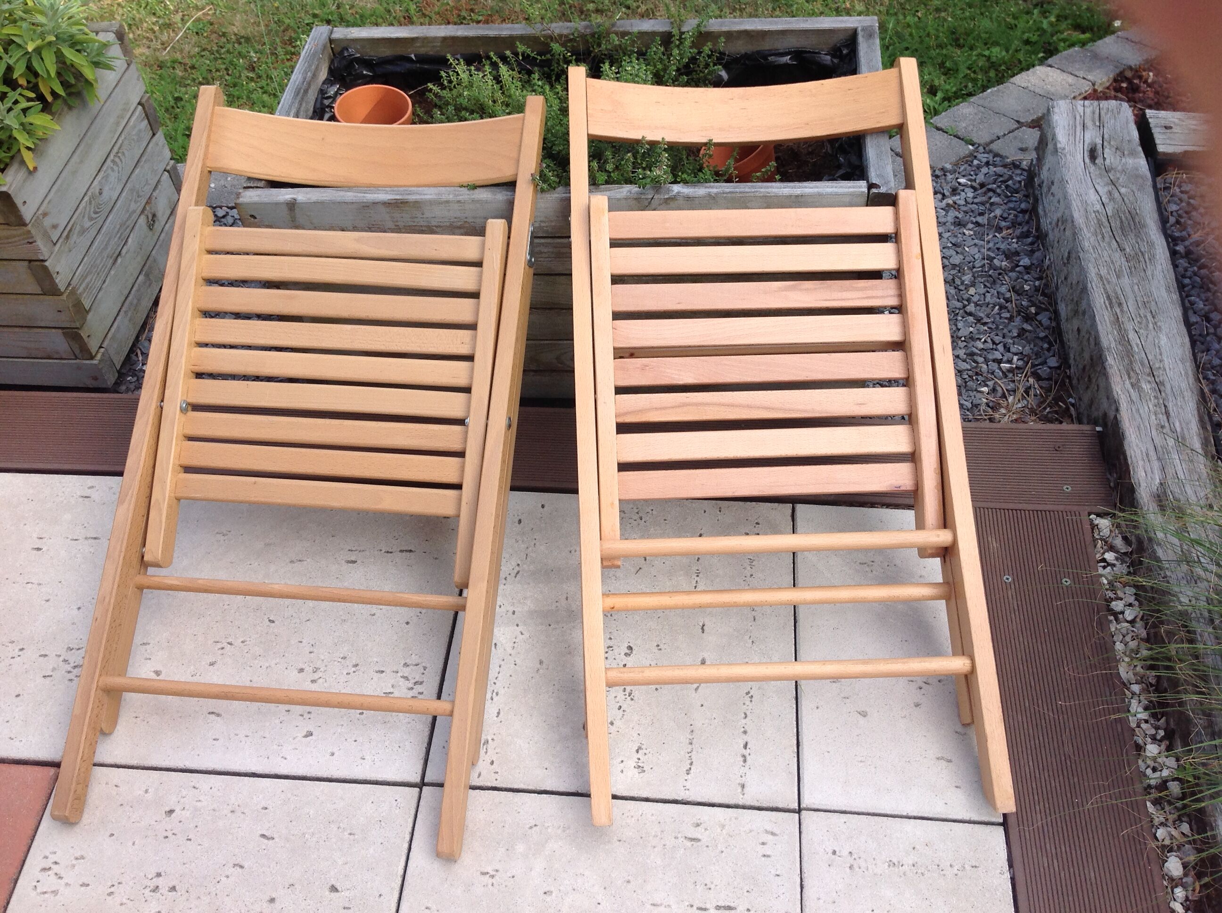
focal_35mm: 35
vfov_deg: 40.6
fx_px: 1234
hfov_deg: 52.7
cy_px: 456
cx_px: 611
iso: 50
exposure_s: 1/420
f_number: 2.4
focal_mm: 4.28
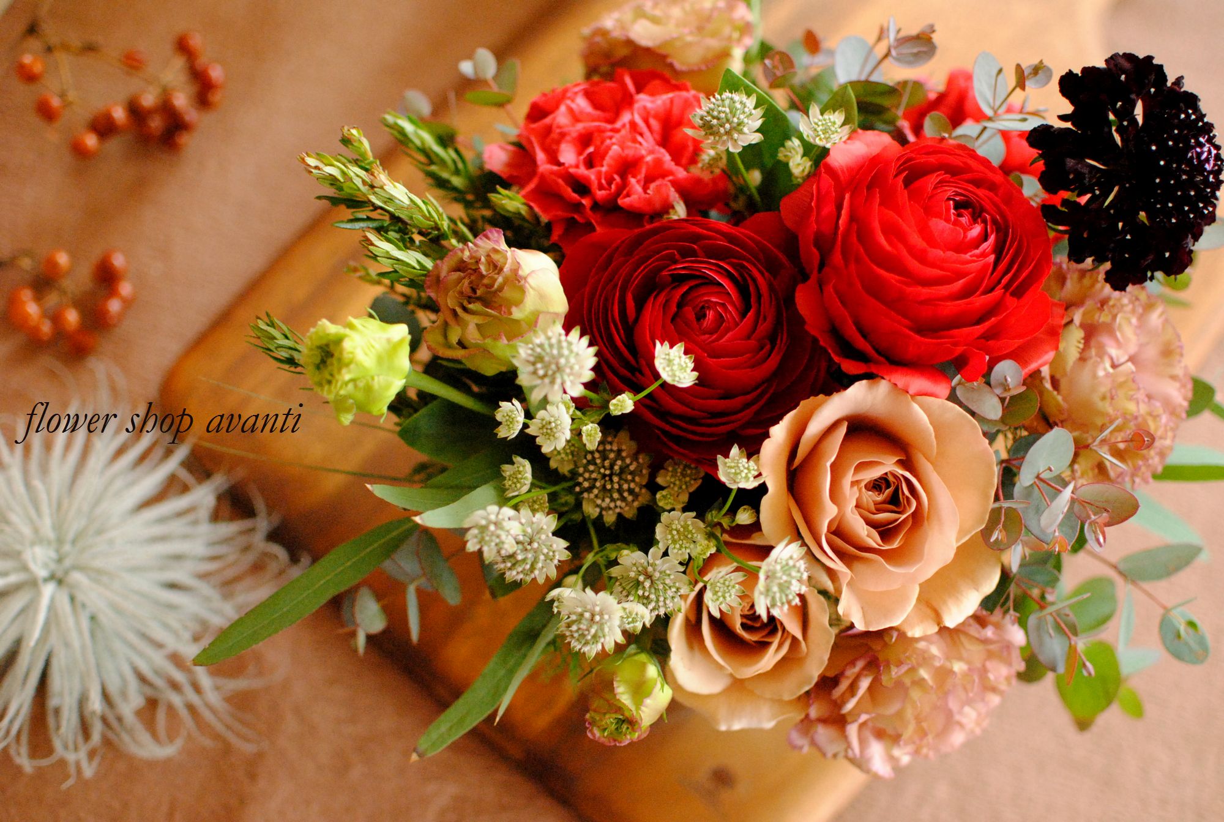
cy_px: 411
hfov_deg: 37.8
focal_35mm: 52
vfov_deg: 25.9
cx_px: 612
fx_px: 1789
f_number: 2
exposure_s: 1/640
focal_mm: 35
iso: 1600
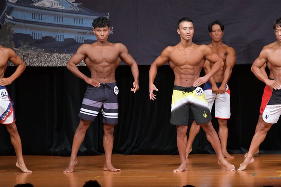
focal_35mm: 270
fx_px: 2106
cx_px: 140
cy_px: 94
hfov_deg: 7.6
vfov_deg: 5.1
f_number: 5.6
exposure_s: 1/400
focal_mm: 180
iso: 5000
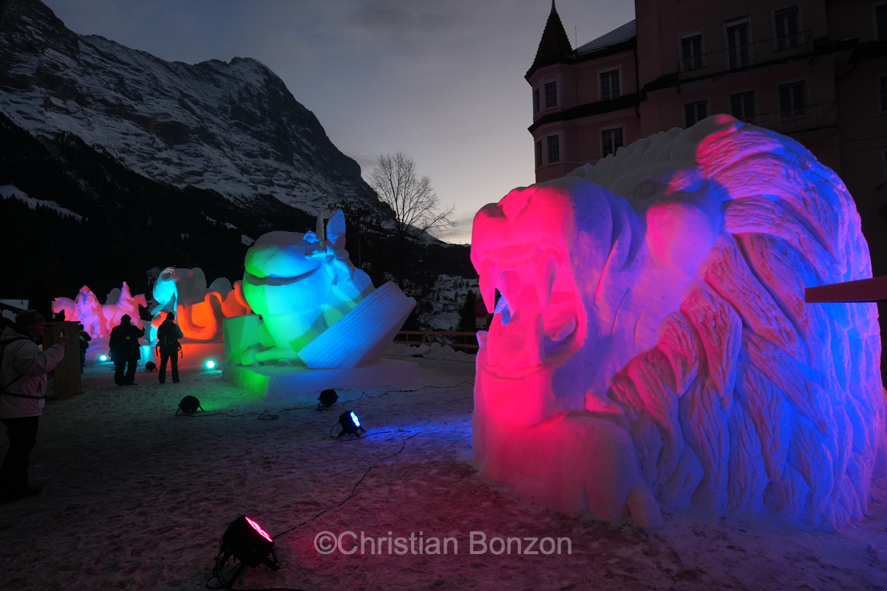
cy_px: 296
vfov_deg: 61.9
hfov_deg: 84.0
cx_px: 444
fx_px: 493
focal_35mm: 20
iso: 640
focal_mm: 20
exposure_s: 1/125
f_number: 4
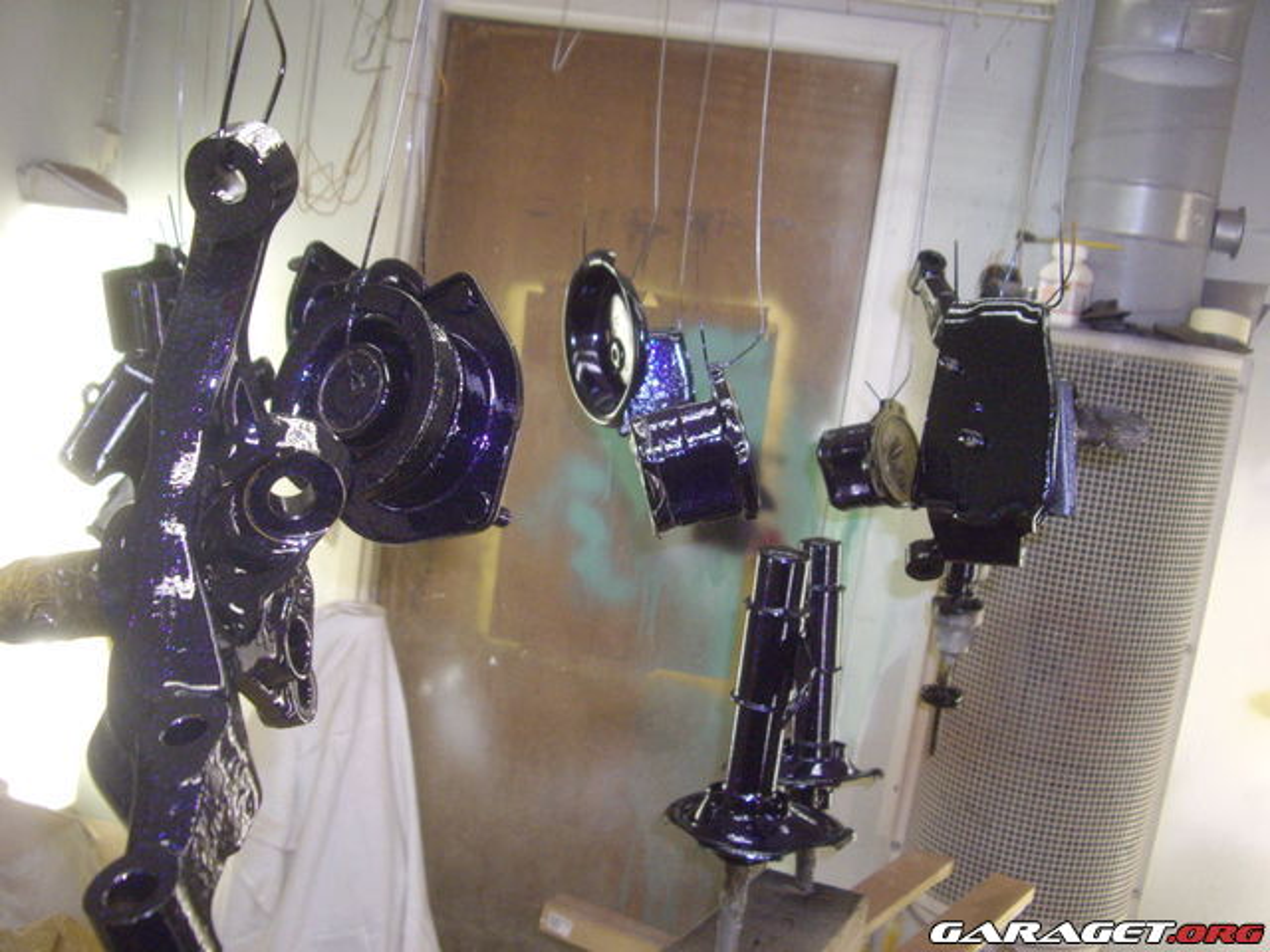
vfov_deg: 37.7
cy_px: 476
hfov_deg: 49.0
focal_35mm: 38
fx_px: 1394
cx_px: 635
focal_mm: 7.9
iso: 400
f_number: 2.8
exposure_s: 1/60
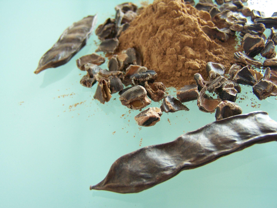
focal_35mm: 38
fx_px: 304
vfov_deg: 37.8
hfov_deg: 48.9
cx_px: 138
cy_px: 104
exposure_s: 1/20
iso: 160
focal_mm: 6.3
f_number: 2.8
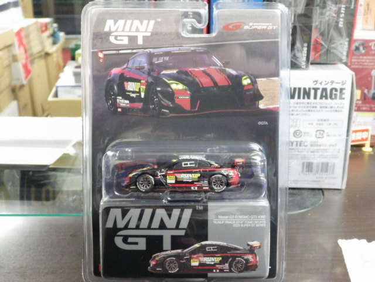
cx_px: 188
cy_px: 141
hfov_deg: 38.2
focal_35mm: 50
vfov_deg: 29.1
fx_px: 542
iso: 1250
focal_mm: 9
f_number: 3.8
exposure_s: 1/25
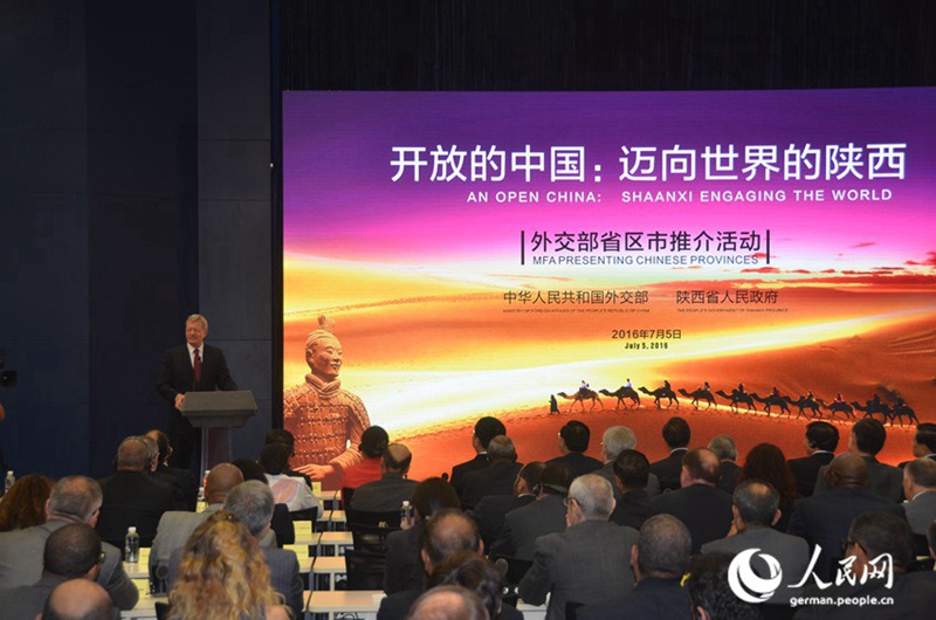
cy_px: 310
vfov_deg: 19.6
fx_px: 1790
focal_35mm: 69
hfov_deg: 29.3
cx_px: 468
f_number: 4.5
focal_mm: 46
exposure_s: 1/100
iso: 400
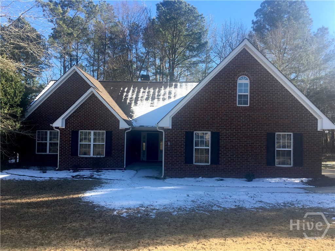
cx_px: 168
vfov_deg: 48.2
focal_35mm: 29
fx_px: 281
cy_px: 126
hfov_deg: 61.7
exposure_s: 1/458
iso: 25
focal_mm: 4.15
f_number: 2.2
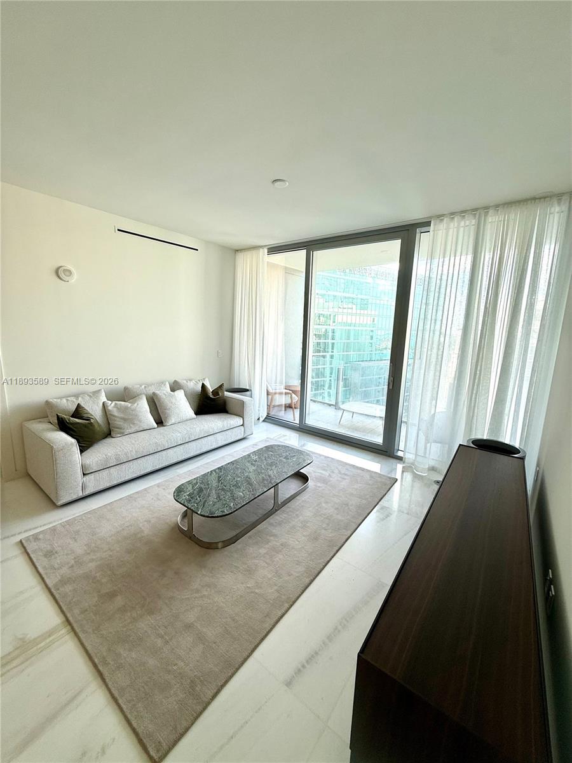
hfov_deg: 85.7
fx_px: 308
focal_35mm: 14
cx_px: 286
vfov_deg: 102.1
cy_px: 382
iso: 50
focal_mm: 2.22
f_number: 2.2
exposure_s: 1/120
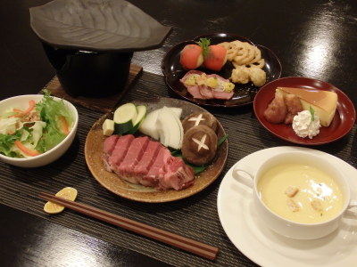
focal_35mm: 49
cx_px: 178
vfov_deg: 29.7
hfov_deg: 38.9
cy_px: 134
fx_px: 505
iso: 1000
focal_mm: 8.9
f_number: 4
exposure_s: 1/20
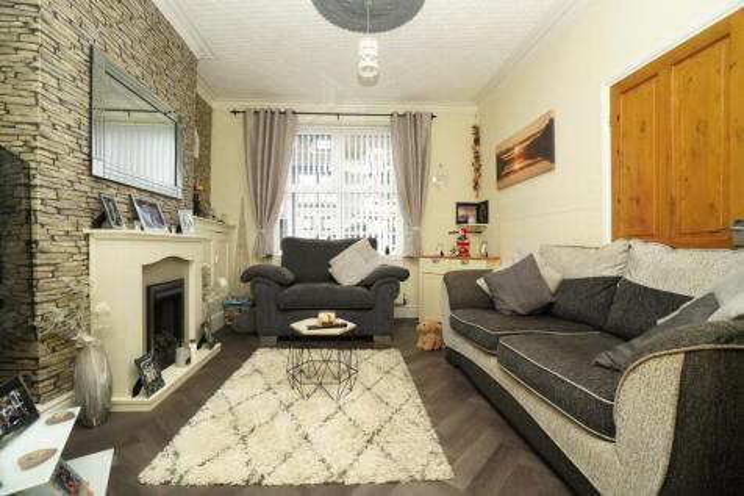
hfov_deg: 100.4
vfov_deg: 77.3
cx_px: 372
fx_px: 310
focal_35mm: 15
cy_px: 248
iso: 4000
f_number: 9
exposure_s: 1/60
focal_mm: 10
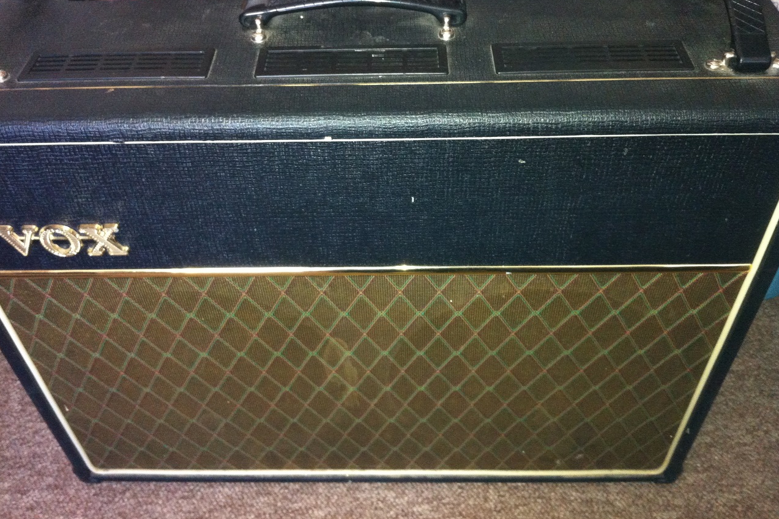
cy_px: 230
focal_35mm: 37
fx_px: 801
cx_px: 392
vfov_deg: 35.9
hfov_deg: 51.9
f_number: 2.8
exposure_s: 1/17
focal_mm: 3.85
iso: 320
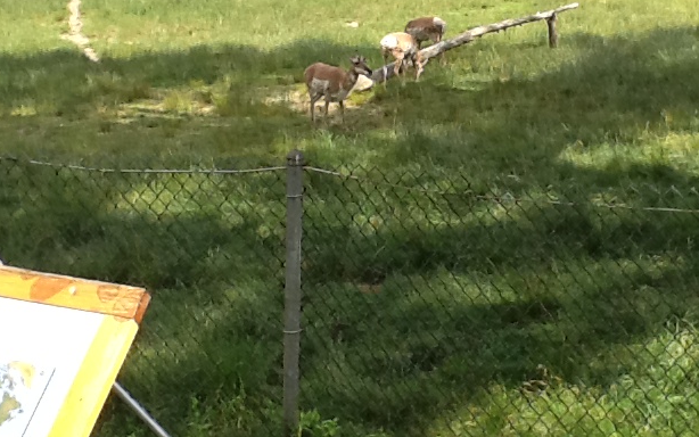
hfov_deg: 37.9
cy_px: 84
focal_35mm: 53
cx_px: 450
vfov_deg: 24.0
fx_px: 1010
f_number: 2.4
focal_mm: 2.03
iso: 64
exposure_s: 1/546
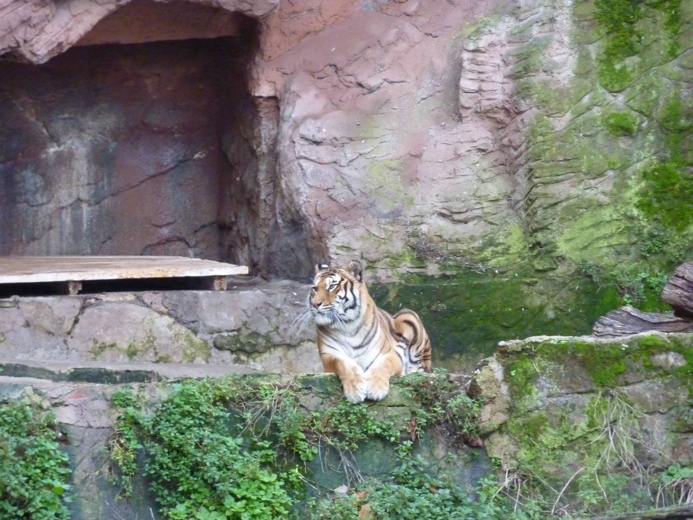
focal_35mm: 196
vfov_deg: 7.6
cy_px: 260
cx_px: 346
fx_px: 3924
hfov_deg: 10.1
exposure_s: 1/160
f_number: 4.5
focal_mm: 32.1
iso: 800
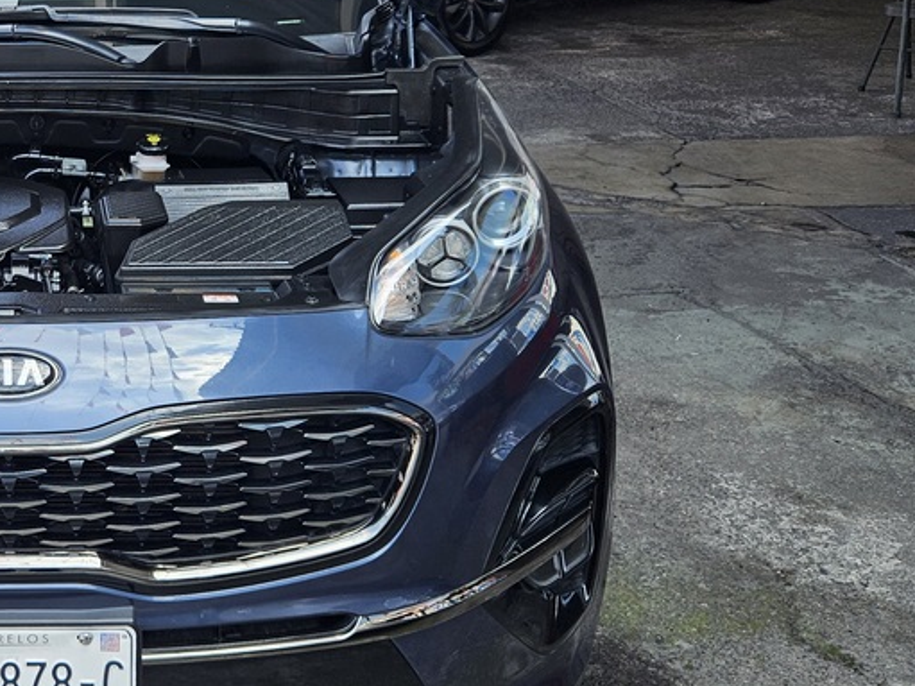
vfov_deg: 26.8
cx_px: 5
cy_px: 206
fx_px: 1427
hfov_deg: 32.7
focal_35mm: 54
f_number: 1.8
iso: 25
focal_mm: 5.4
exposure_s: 1/430
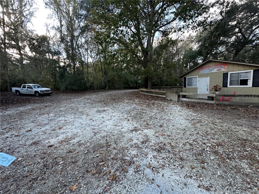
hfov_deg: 102.1
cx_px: 130
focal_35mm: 14
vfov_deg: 85.7
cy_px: 97
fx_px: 105
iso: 64
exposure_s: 1/99
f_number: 2.2
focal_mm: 2.22
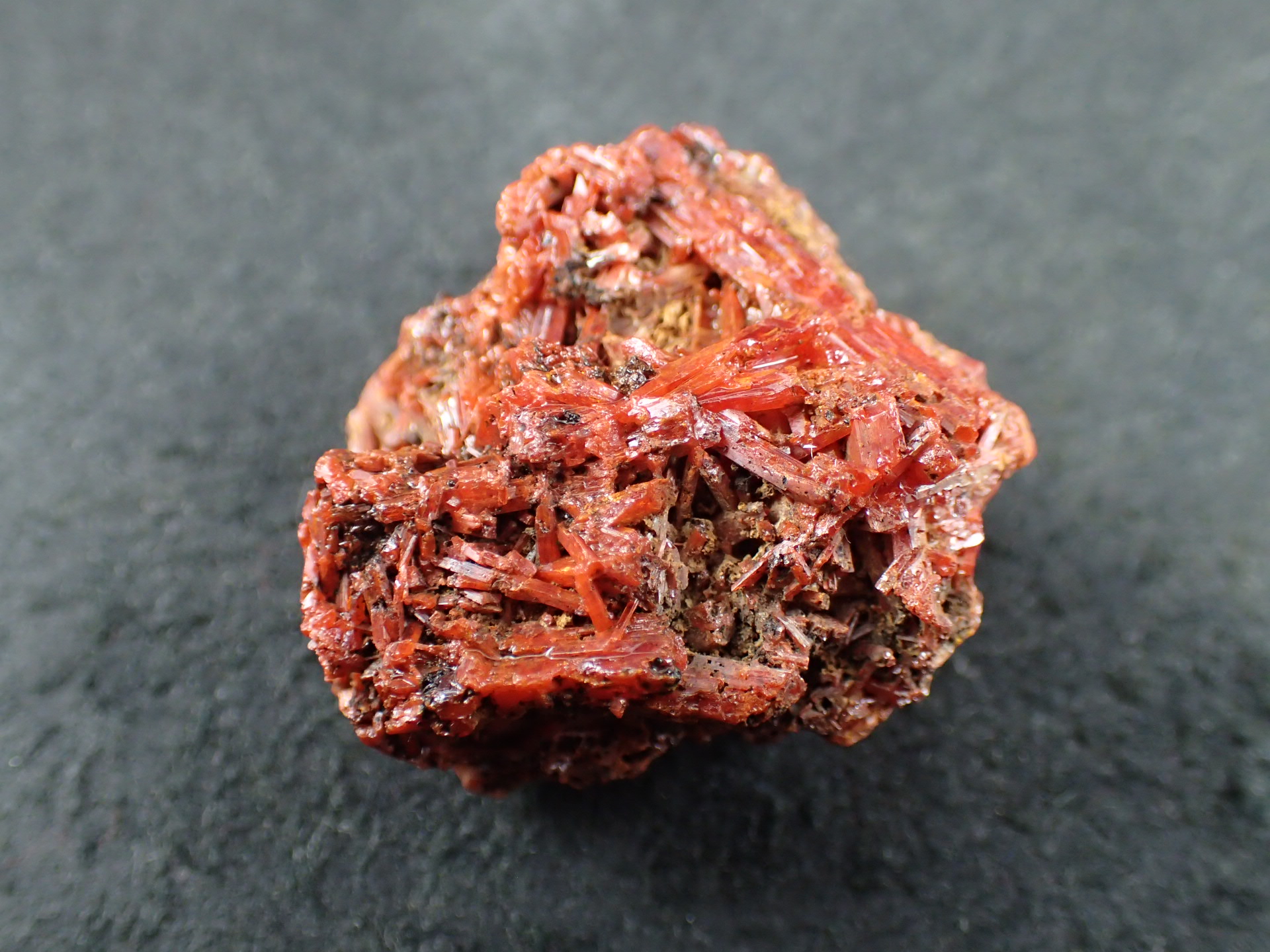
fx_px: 1468
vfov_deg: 36.0
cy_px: 476
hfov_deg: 46.8
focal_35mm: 40
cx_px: 635
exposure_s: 1/160
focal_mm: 7.34
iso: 400
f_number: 2.8
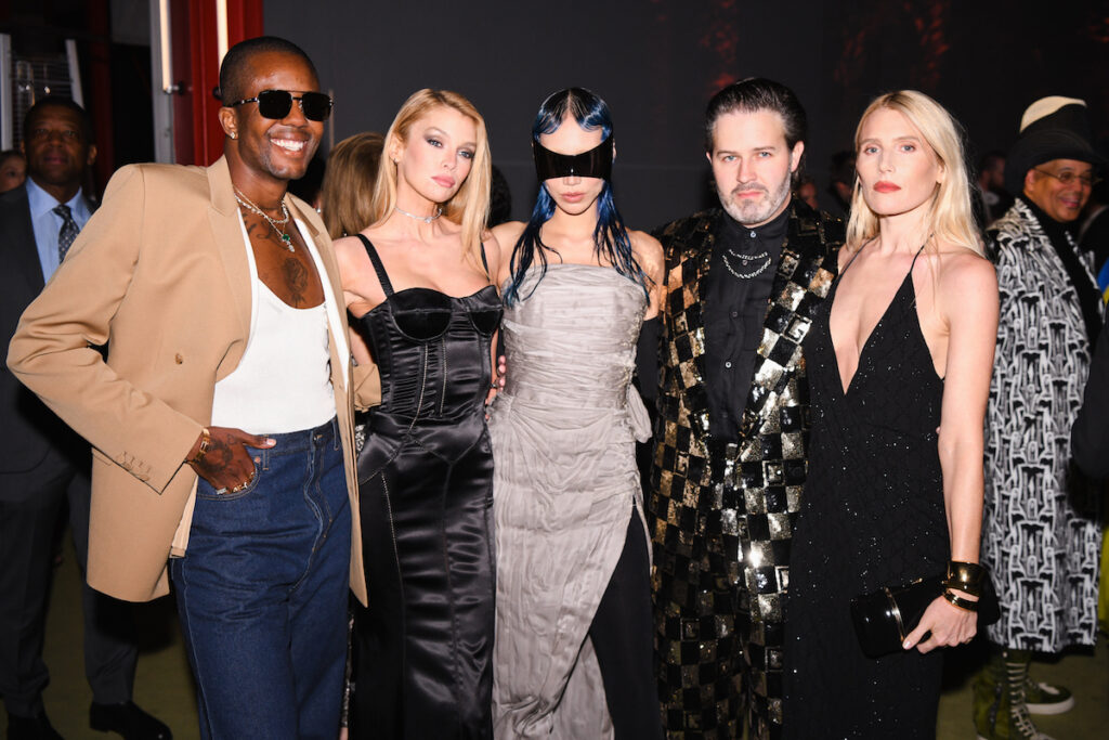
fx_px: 1232
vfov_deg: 33.4
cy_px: 370
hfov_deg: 48.5
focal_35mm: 40
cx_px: 554
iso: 1250
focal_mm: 40
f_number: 4.5
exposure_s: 1/250
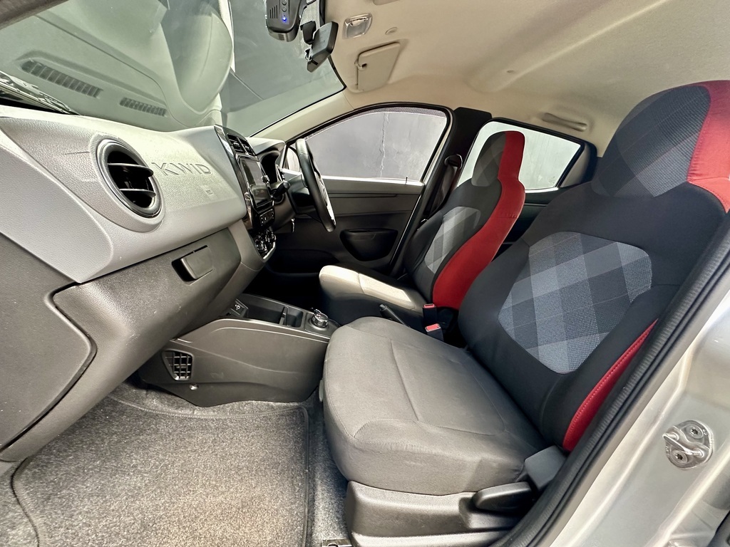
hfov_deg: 102.1
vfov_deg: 85.7
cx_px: 365
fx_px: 295
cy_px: 274
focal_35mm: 14
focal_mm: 2.22
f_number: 2.2
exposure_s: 1/60
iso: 400
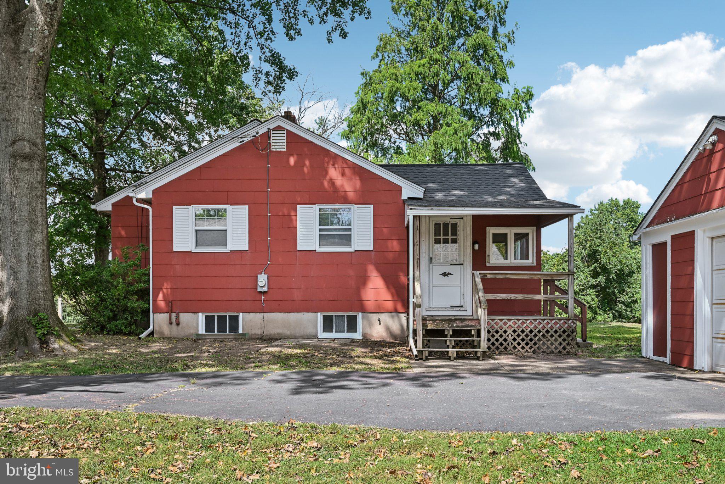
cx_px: 362
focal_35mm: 30
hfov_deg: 61.9
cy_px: 242
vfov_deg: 43.6
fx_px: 604
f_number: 8
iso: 400
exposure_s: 1/250
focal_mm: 30
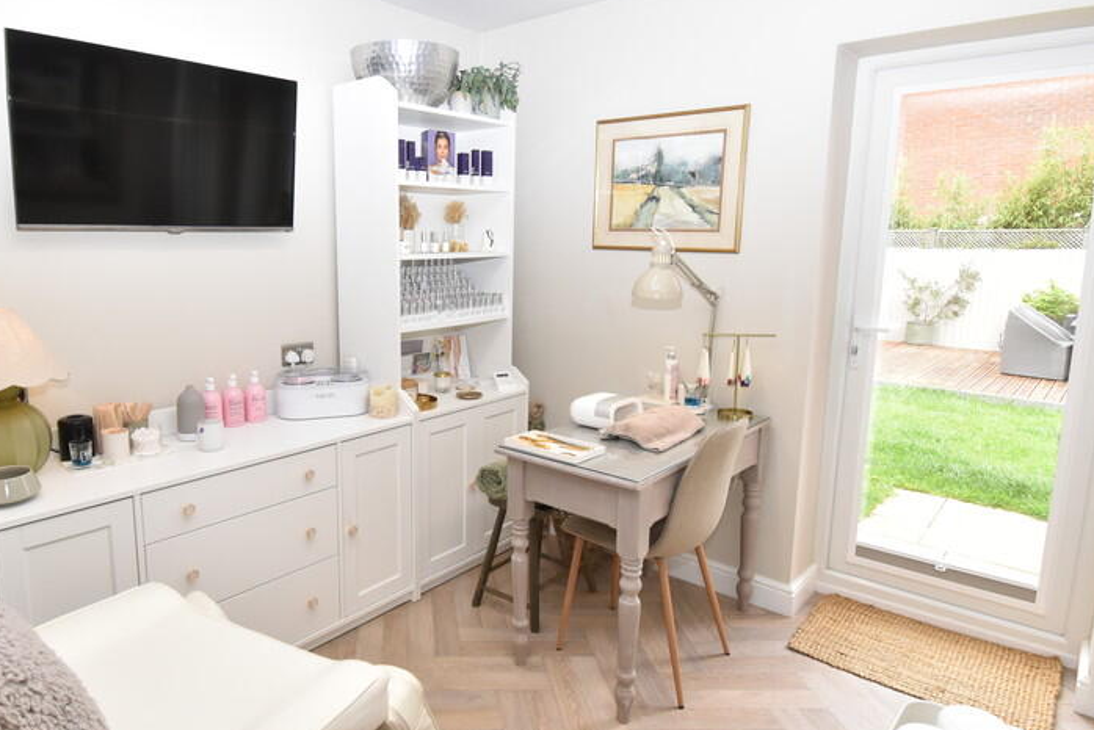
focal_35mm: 22
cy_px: 361
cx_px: 456
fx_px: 669
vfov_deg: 57.3
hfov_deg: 77.9
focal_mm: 10
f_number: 7.1
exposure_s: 1/125
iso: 800
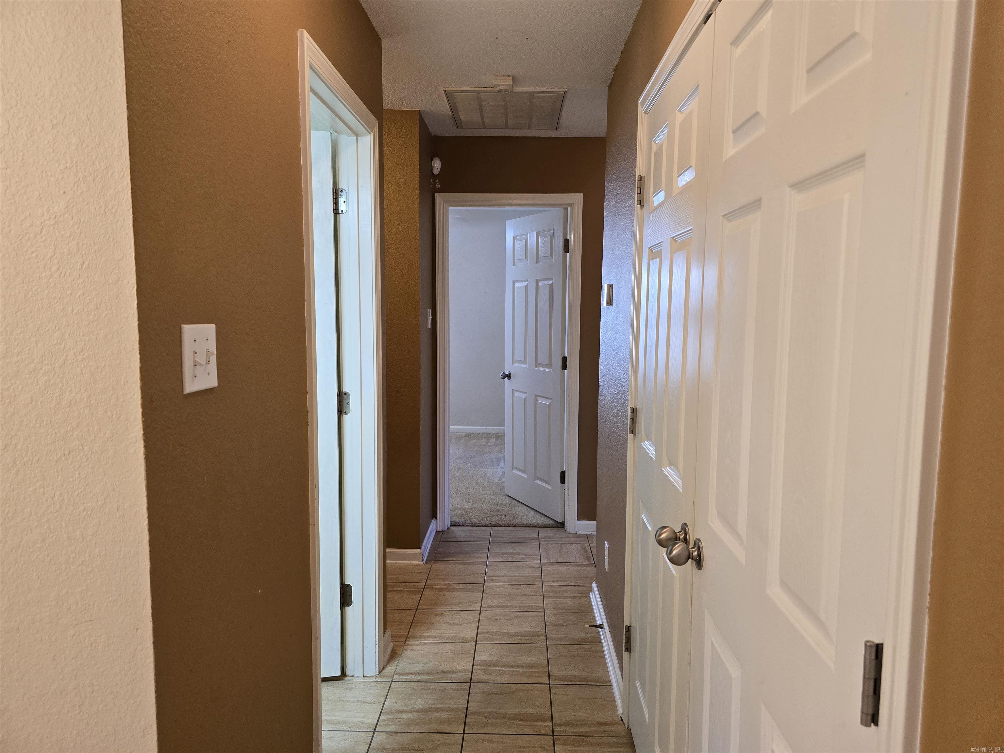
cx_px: 502
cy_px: 376
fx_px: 667
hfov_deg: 73.9
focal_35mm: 23
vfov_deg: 58.9
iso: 250
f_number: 1.7
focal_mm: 6.3
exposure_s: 1/120
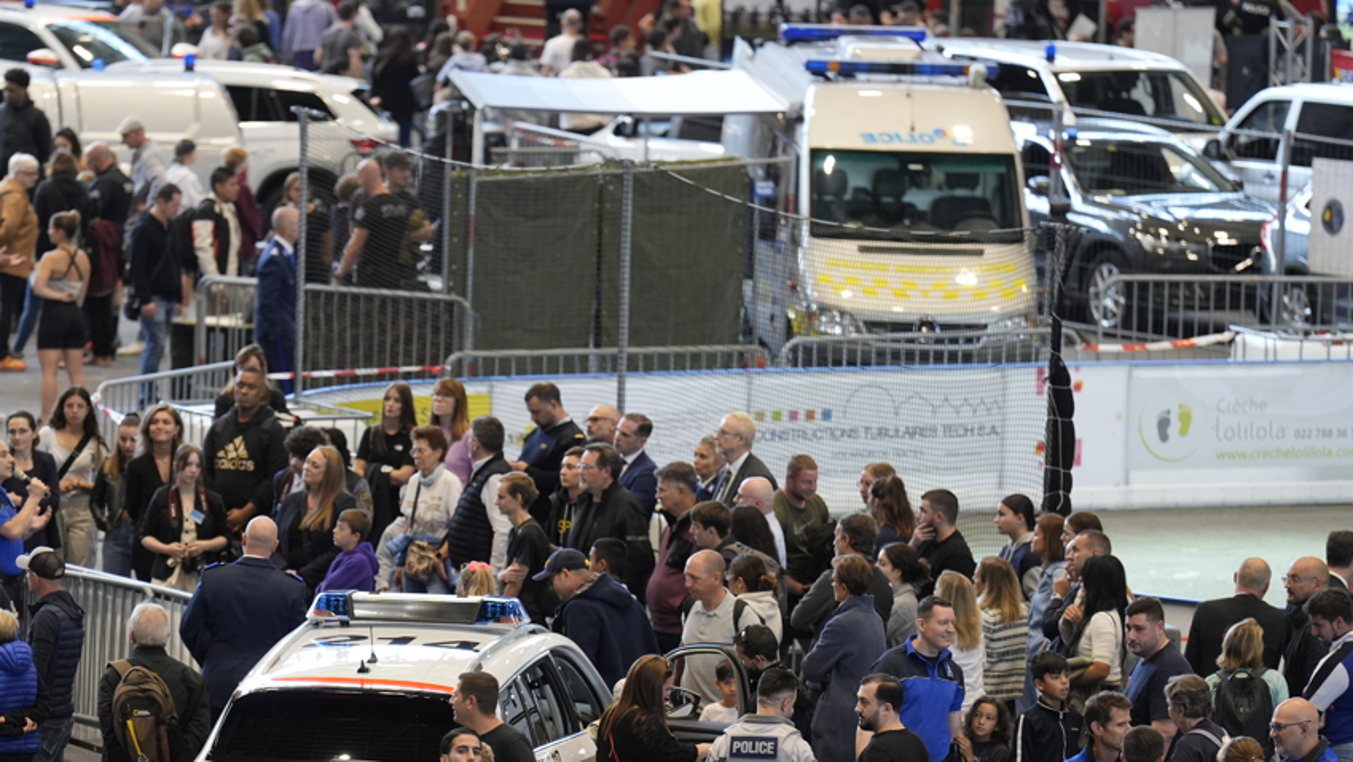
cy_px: 571
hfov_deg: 7.3
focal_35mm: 296
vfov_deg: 4.1
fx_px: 10622
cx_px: 456
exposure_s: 1/100
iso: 1250
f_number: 2.8
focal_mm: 200
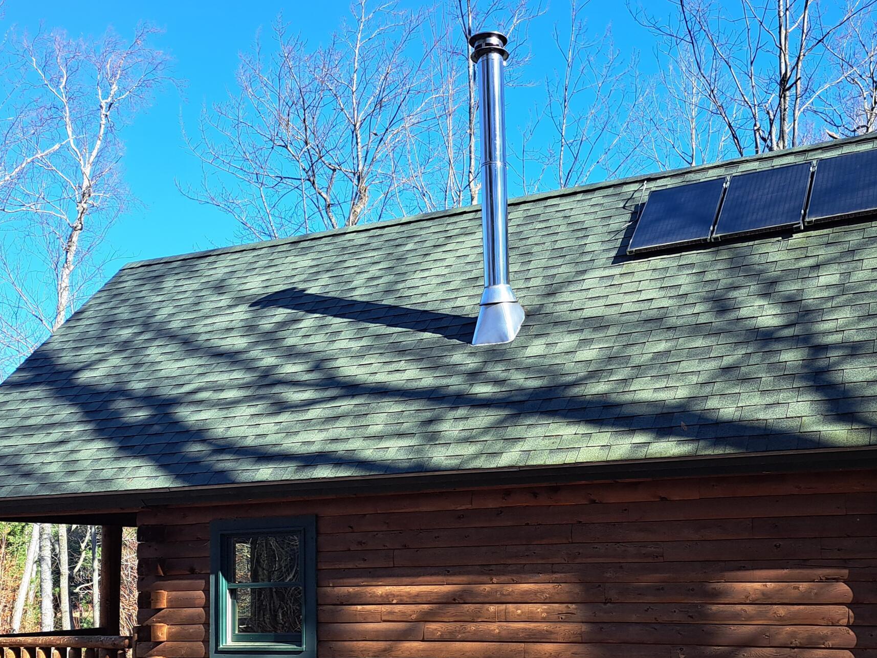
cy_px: 510
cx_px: 518
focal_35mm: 42
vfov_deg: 33.5
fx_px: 1064
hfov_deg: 44.6
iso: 50
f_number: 1.8
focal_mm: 5.23
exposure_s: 1/577
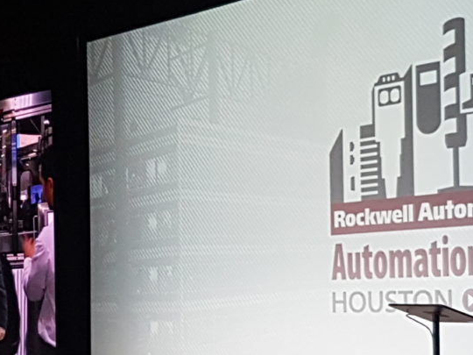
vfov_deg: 38.2
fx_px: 506
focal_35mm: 37
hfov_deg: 50.1
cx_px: 243
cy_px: 237
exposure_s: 1/60
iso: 125
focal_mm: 4.2
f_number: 1.7
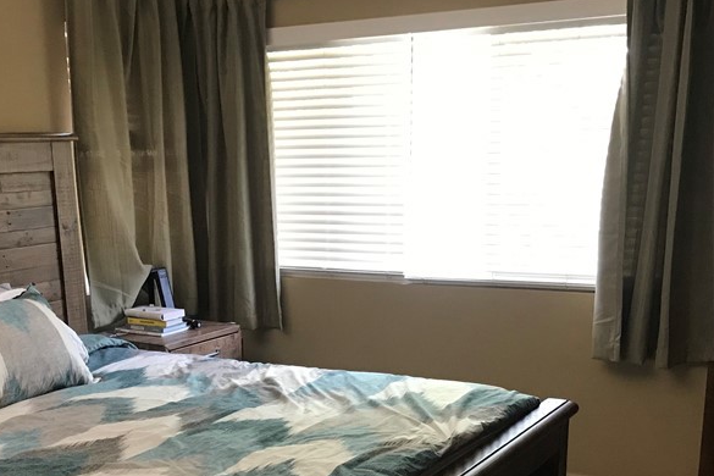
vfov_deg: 25.5
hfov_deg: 38.8
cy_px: 445
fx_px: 1011
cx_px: 295
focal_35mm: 51
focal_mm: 3.99
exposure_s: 1/15
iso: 64
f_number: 1.8
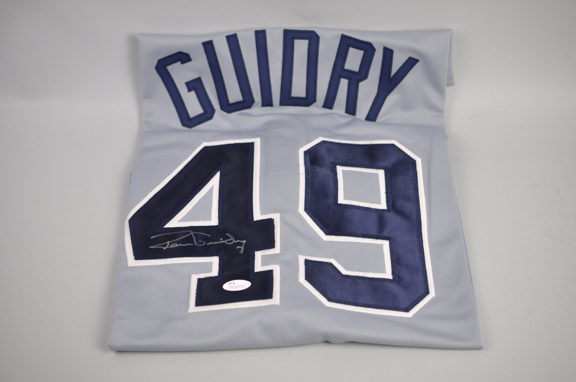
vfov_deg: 22.6
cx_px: 288
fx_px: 959
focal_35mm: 60
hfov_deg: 33.4
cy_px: 191
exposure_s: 1/50
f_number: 3.5
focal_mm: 40
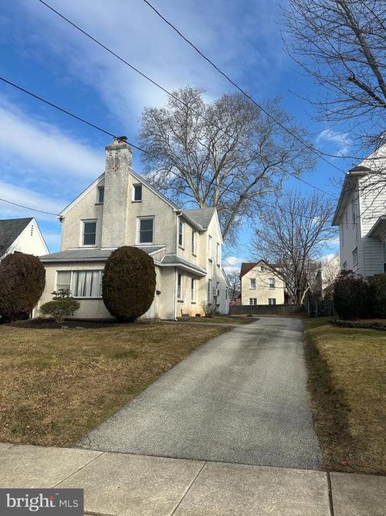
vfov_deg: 71.6
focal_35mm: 24
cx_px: 193
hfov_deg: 56.8
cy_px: 258
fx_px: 357
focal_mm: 6.86
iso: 80
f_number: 1.78
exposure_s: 1/4348
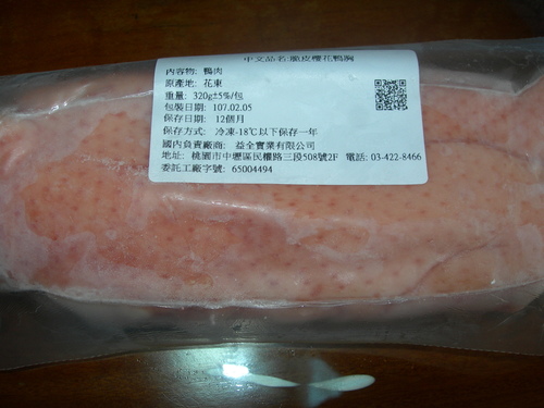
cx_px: 272
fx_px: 597
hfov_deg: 49.0
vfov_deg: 37.7
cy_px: 204
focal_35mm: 38
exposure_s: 1/60.1
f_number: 4.8
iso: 50
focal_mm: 7.8
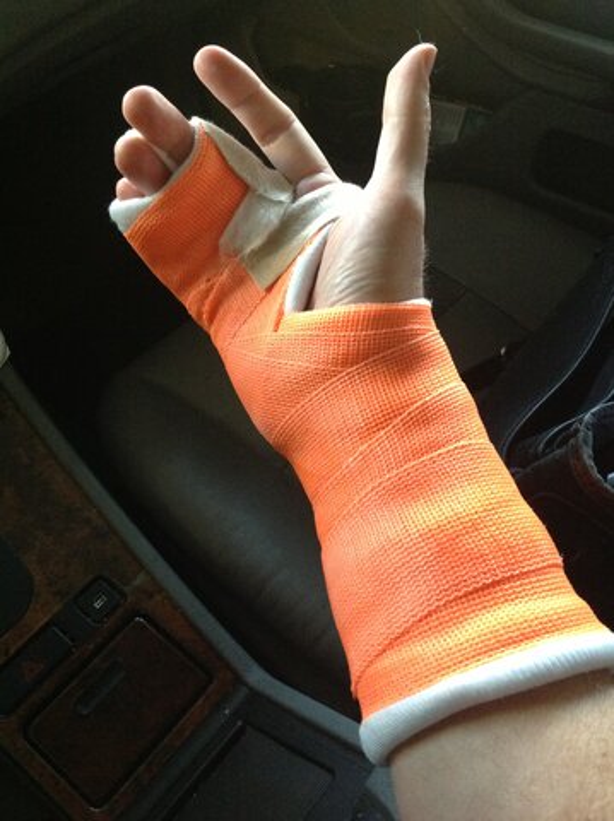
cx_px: 307
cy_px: 410
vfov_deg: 52.7
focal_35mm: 35
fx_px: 829
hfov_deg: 40.6
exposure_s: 1/15
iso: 400
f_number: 2.4
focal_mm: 4.28
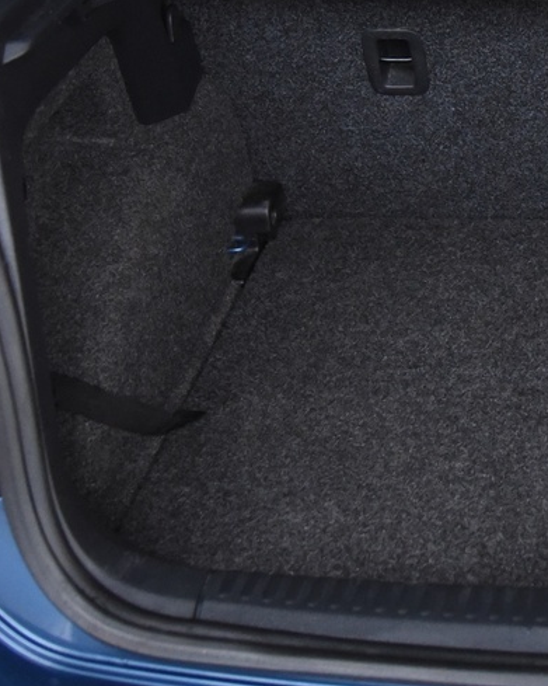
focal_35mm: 87
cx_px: 758
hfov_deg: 16.5
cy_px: 56
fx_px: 1764
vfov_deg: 21.4
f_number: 4
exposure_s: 1/80
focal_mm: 28
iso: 4000
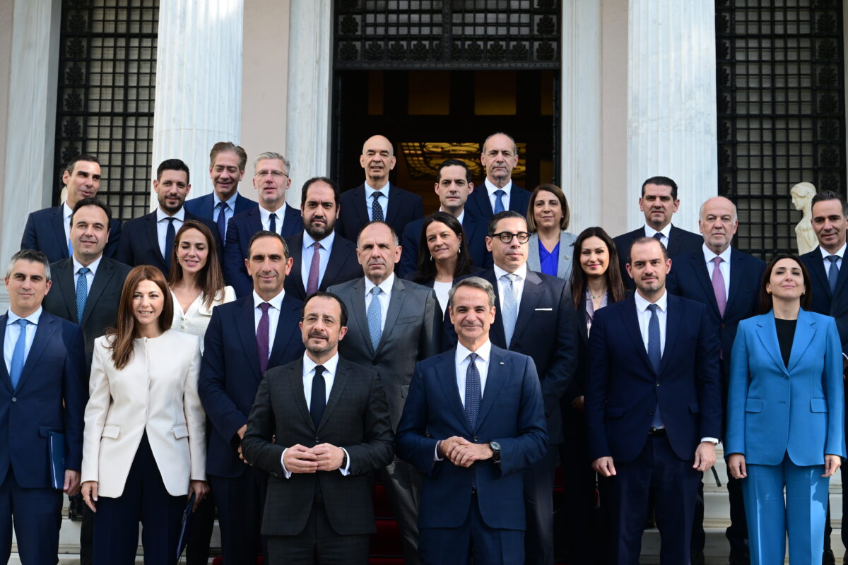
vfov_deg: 21.6
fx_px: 1484
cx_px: 424
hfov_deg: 31.9
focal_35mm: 63
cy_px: 282
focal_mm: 63
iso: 400
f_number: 6.3
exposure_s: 1/320
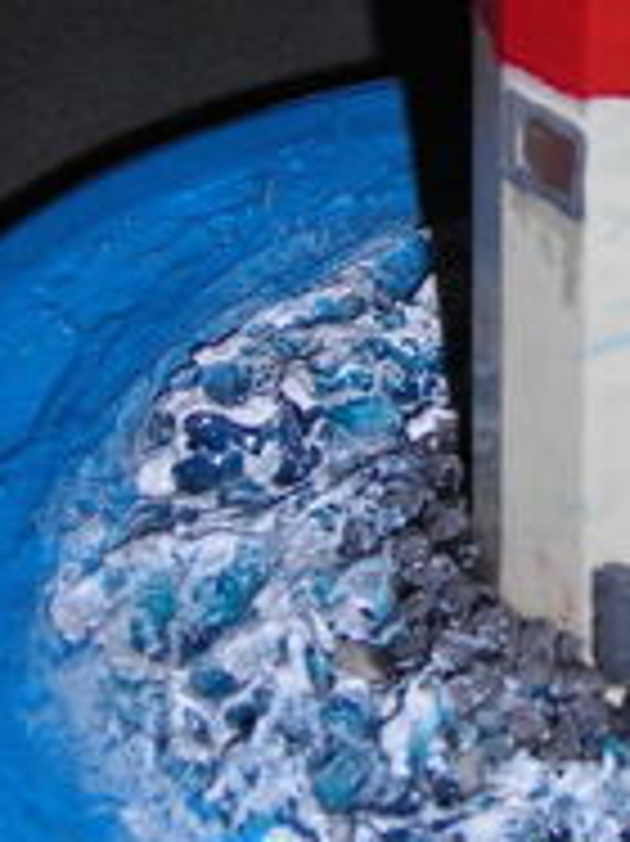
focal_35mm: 130
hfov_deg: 11.3
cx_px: 603
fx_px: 3158
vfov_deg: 15.2
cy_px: 288
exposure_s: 1/60.1
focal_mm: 6.3
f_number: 3.2
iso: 50
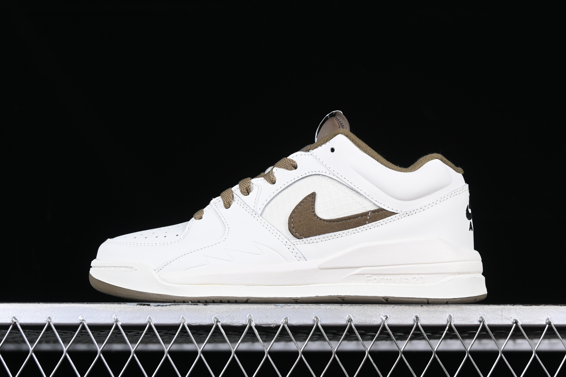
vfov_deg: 18.2
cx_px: 283
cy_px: 188
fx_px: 1179
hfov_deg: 27.0
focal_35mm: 75
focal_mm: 50
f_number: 8
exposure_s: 1/100
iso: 160
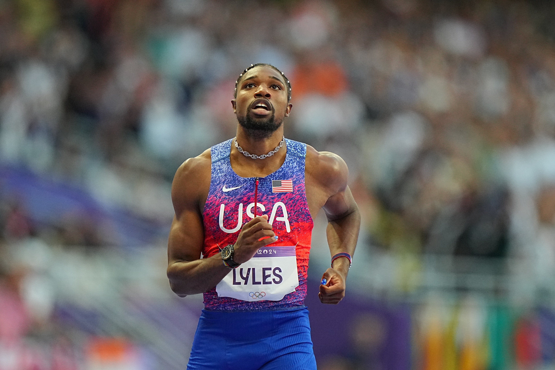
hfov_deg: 3.4
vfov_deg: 2.3
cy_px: 185
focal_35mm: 600
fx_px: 9250
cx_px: 278
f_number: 2.8
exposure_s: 1/2500
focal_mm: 400
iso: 3200
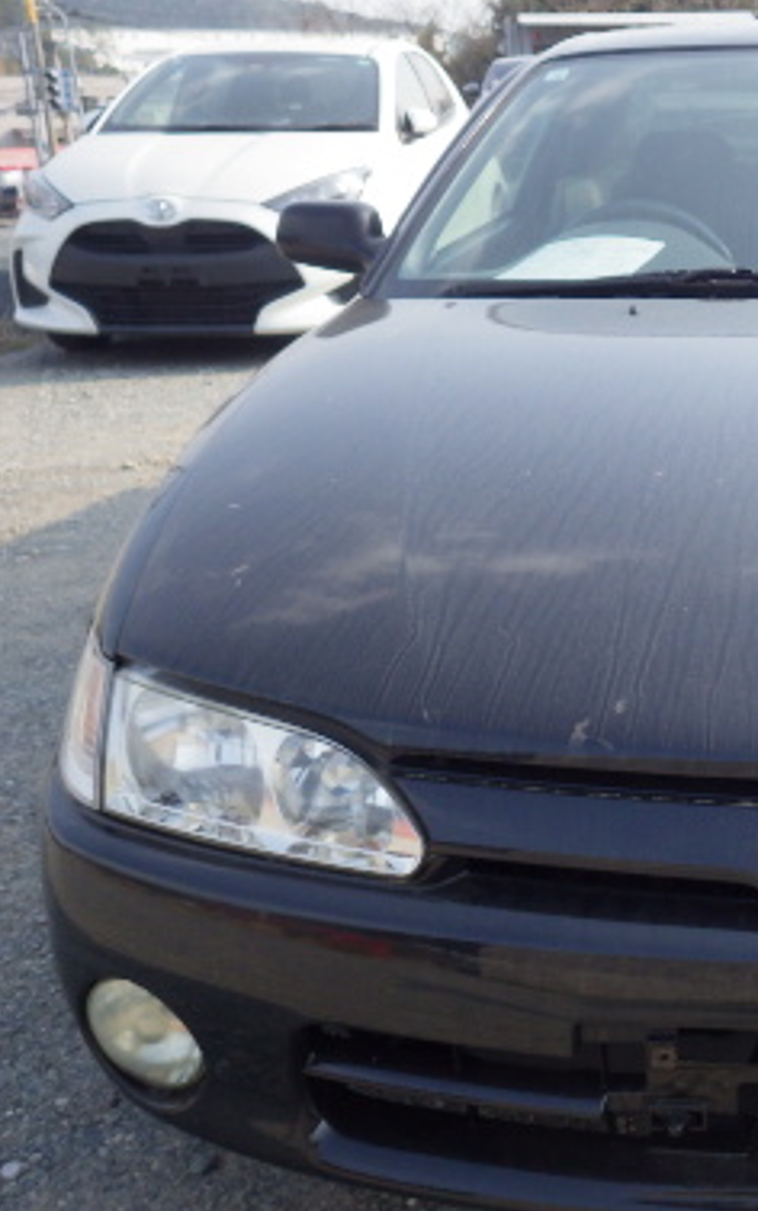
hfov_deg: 26.5
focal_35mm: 45
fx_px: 1486
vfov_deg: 44.3
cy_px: 594
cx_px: 816
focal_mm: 4.5
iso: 250
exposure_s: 1/1000
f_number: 2.8
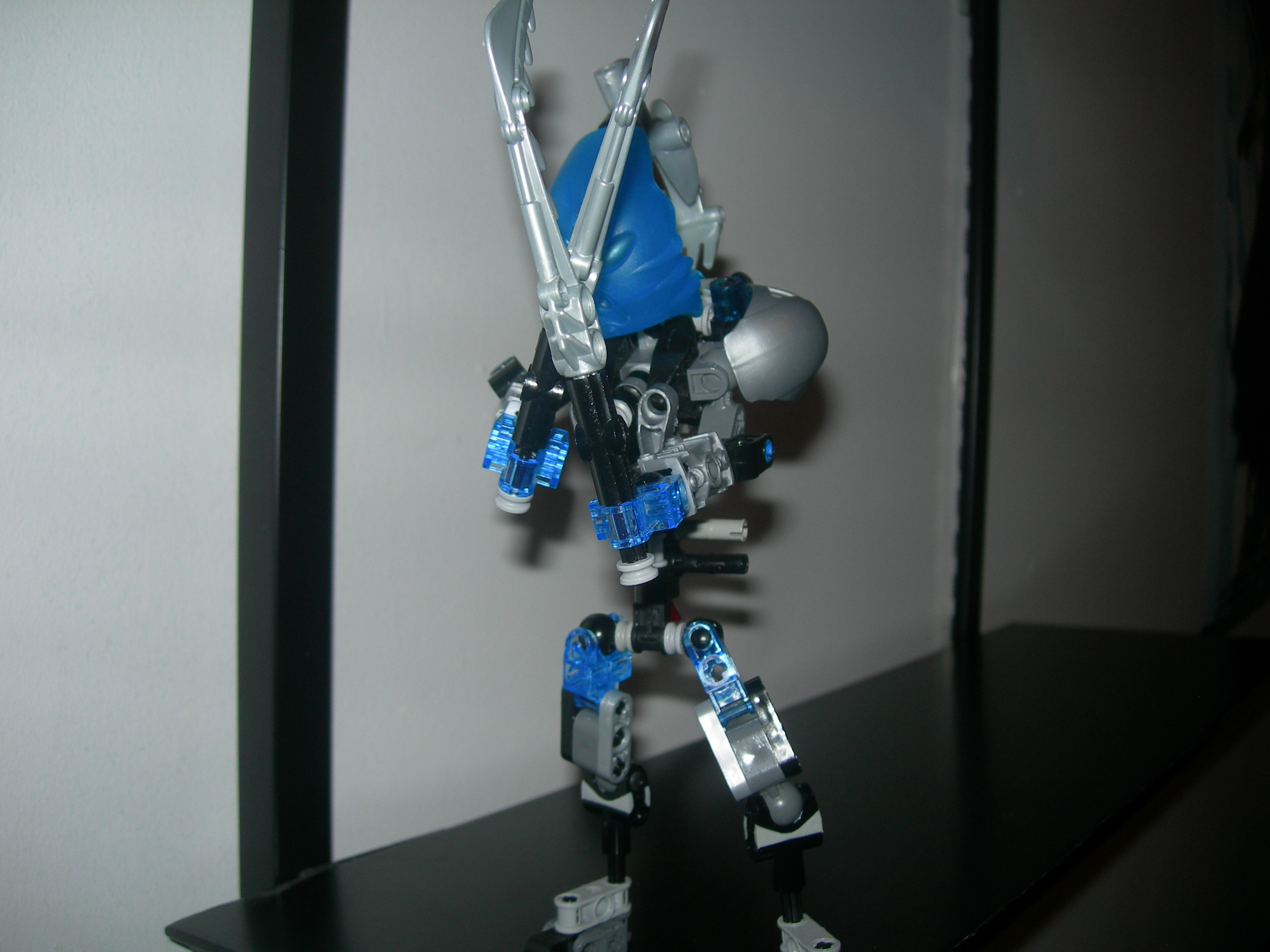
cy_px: 476
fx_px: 1394
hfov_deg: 49.0
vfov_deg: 37.7
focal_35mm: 38
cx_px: 635
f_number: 2.8
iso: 50
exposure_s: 1/60.1
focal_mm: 7.8
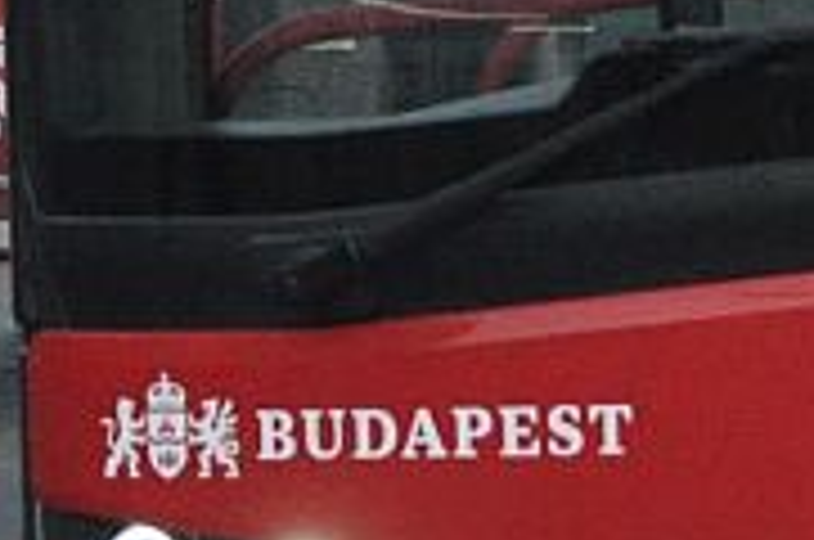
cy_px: -648
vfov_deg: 2.0
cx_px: 1932
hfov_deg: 3.0
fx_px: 15393
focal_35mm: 682
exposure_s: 1/400
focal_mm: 58
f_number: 5
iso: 1600
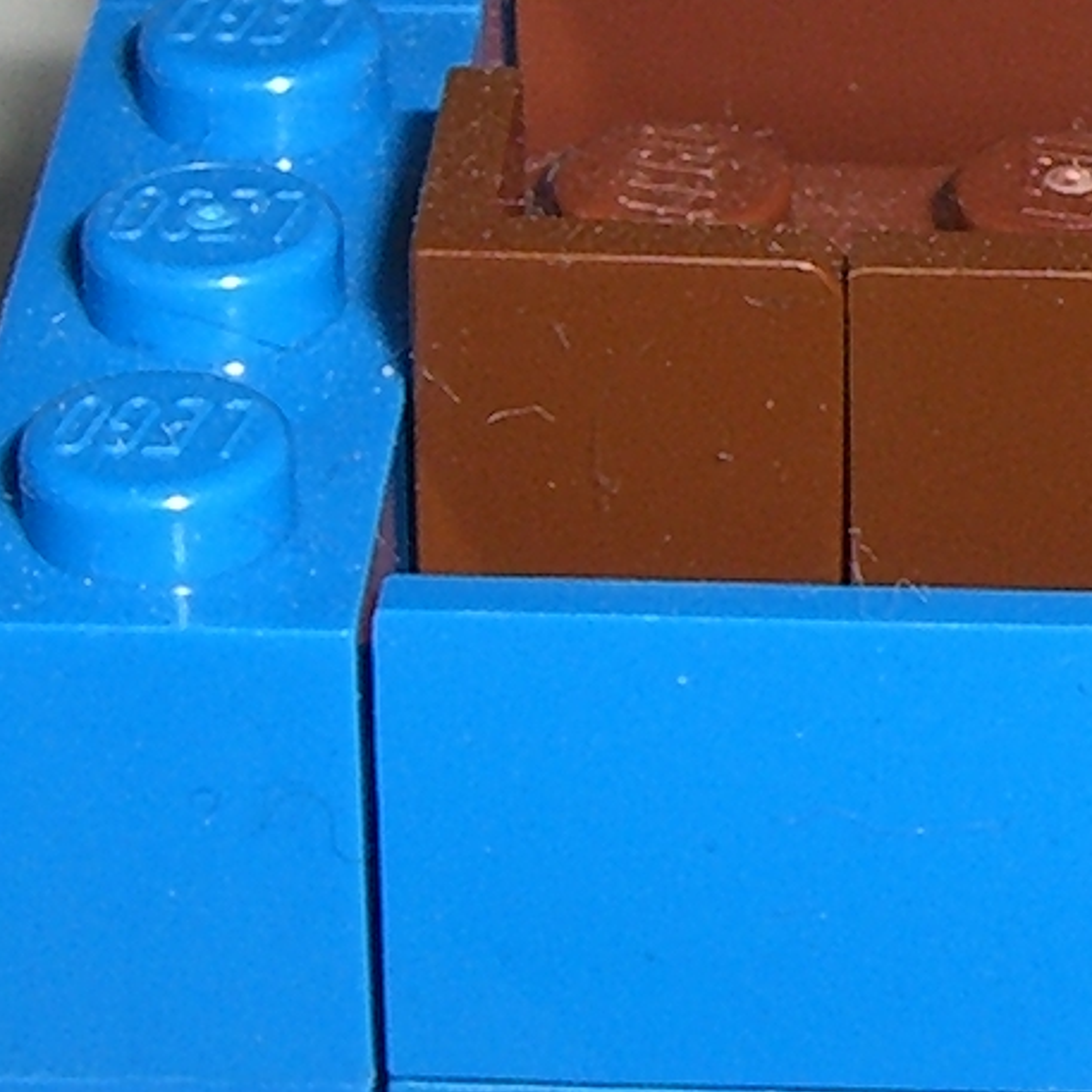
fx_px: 7388
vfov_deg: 8.4
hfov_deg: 8.3
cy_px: 88
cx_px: 1443
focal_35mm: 207
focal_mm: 6.2
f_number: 4.3
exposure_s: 1/60
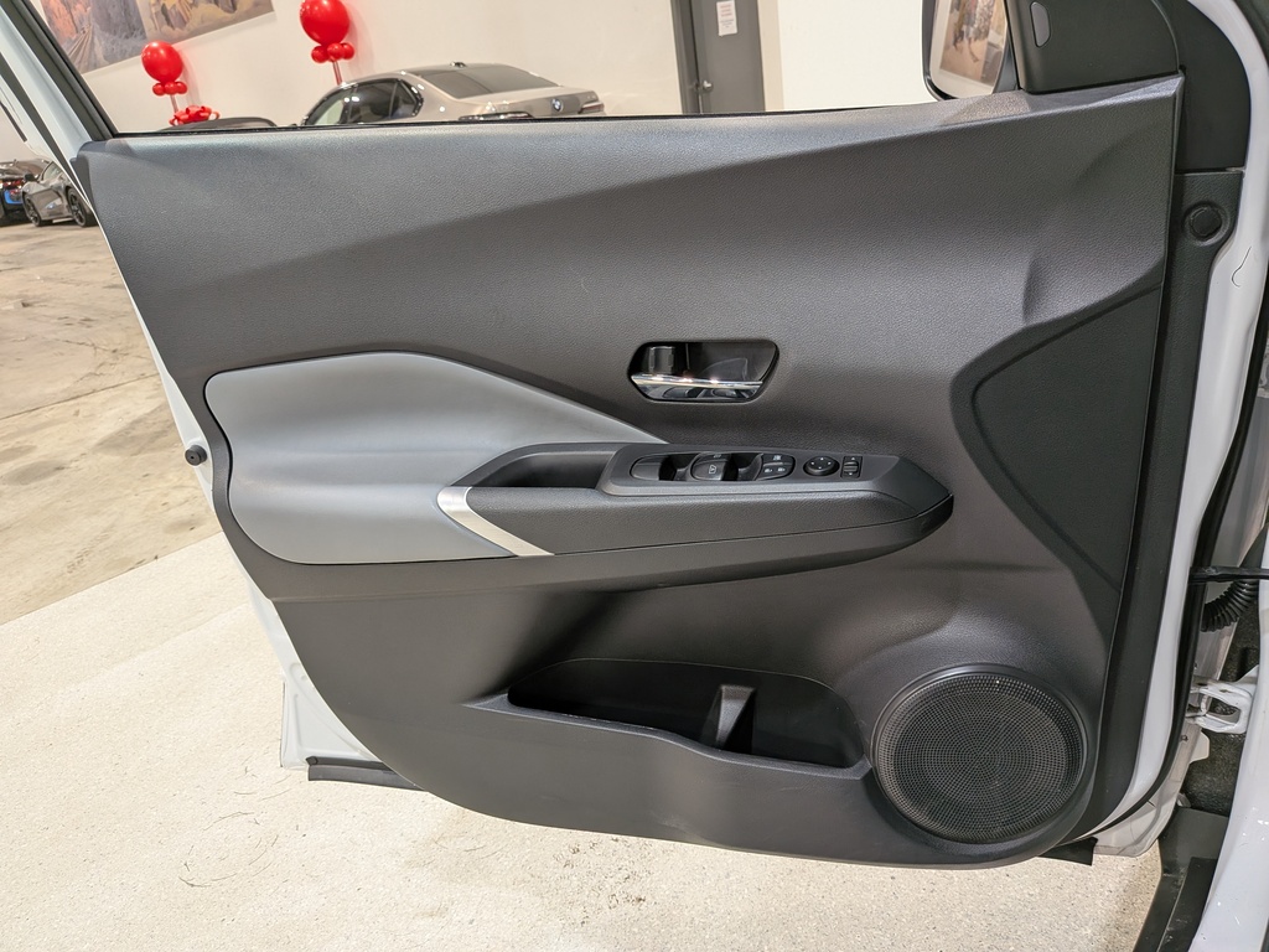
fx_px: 880
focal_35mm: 24
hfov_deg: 71.6
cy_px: 476
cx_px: 634
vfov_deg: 56.8
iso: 118
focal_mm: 4.53
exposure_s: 1/100
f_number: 1.7
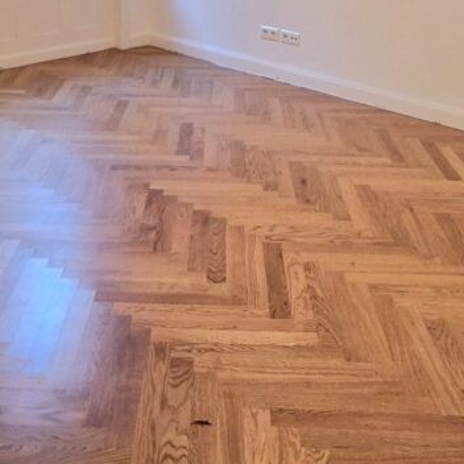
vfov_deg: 32.4
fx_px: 713
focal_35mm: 47
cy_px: -25
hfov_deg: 35.9
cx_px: 188
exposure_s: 1/33
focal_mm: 2.2
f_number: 2.2
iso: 500
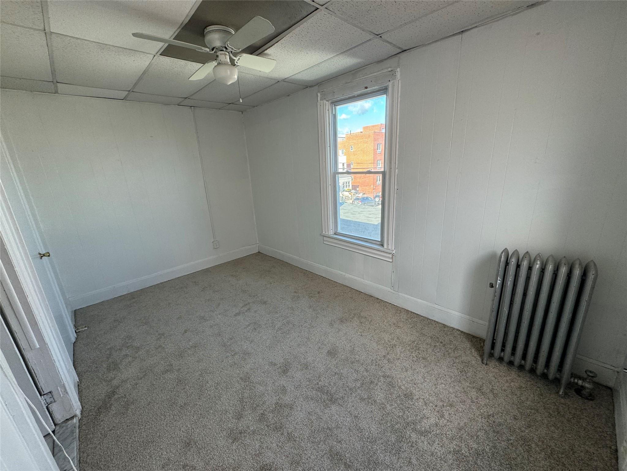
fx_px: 254
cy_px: 236
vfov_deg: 85.7
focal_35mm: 14
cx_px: 314
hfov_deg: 102.1
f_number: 2.2
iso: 80
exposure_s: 1/99
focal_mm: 2.22
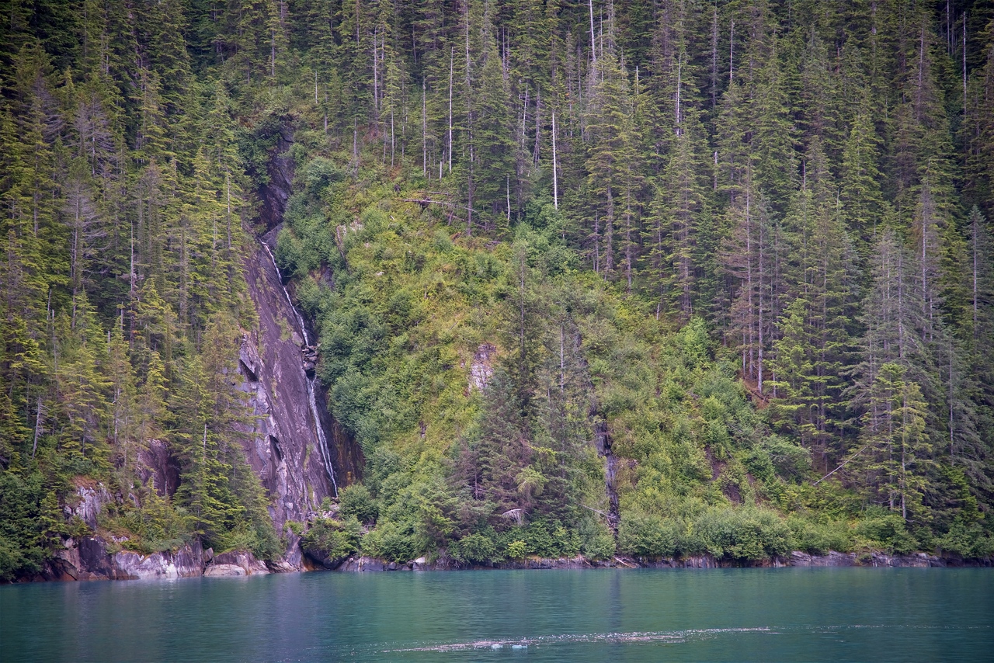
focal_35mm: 120
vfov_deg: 11.4
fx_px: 3314
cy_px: 332
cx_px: 497
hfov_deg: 17.1
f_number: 4
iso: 320
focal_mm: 120
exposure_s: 1/250
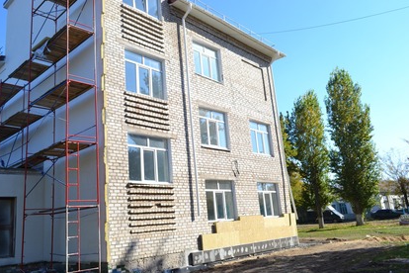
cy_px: 136
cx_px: 190
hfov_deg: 61.9
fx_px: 341
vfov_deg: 43.6
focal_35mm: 30
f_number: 7.1
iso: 100
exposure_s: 1/200
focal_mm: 18
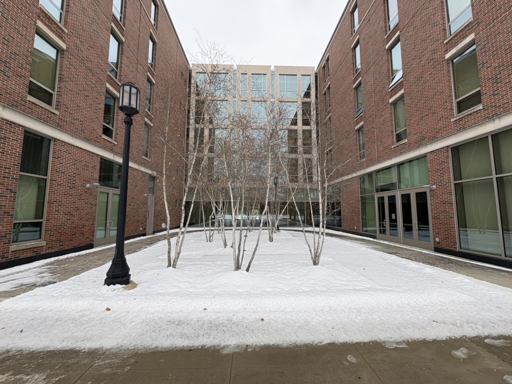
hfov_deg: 102.1
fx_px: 207
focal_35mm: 14
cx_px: 256
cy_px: 192
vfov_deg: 85.7
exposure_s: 1/304
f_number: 2.2
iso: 40
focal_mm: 2.22
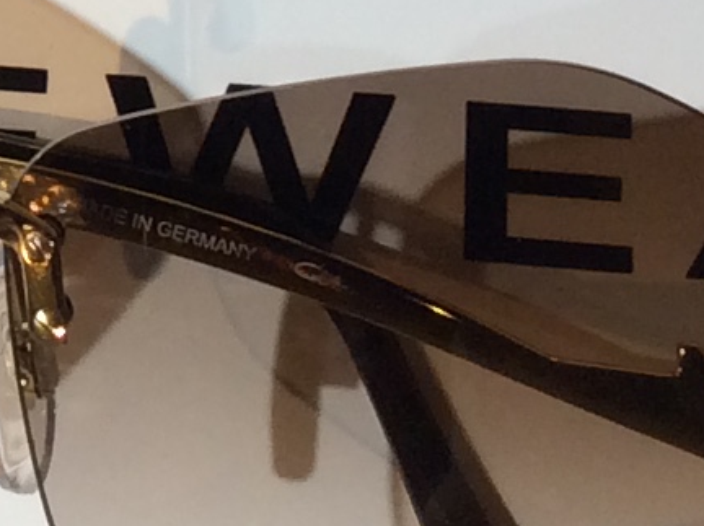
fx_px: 3900
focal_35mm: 192
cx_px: -370
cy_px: -552
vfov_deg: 7.4
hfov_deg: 10.0
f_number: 2.4
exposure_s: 1/33
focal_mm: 3.3
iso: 32
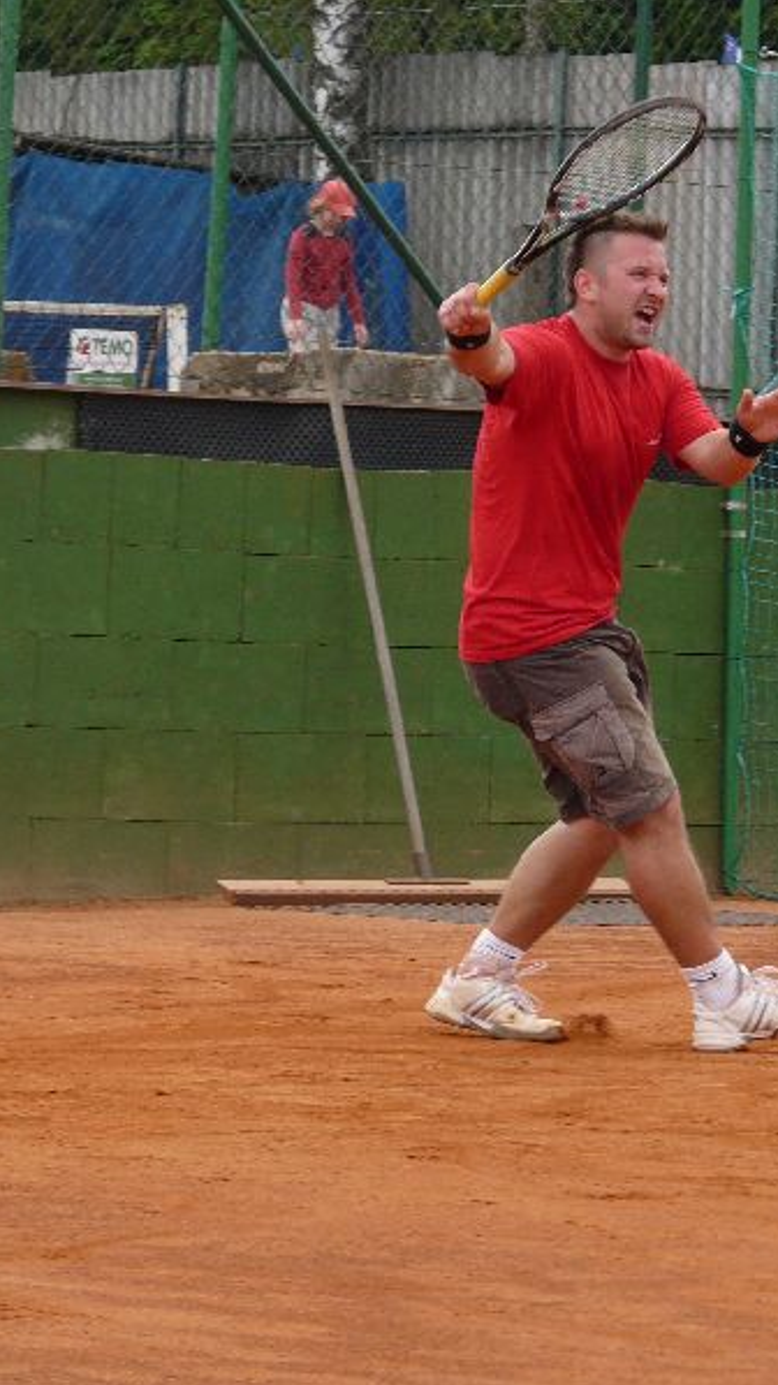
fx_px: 8406
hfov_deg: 5.3
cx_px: 607
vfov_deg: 9.4
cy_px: 692
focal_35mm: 229
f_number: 4
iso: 100
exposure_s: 1/250
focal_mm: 25.9
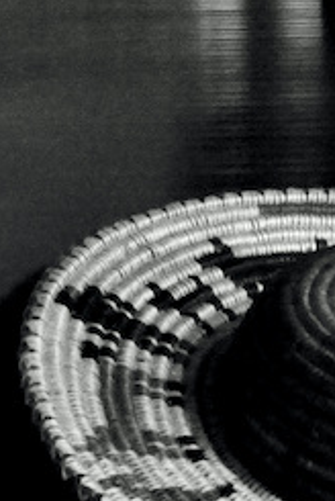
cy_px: -96
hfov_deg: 13.6
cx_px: 428
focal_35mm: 97
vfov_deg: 19.8
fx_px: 1350
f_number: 16
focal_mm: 28
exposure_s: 1/15
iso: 12500
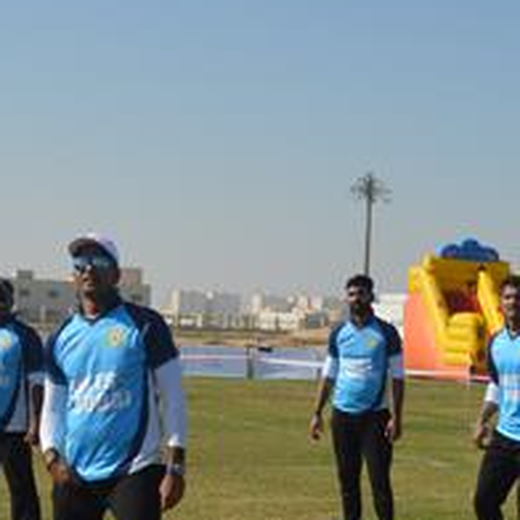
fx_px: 1581
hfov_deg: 18.3
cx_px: 491
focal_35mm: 93
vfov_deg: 18.7
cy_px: 284
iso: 100
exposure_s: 1/320
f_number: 9
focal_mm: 22
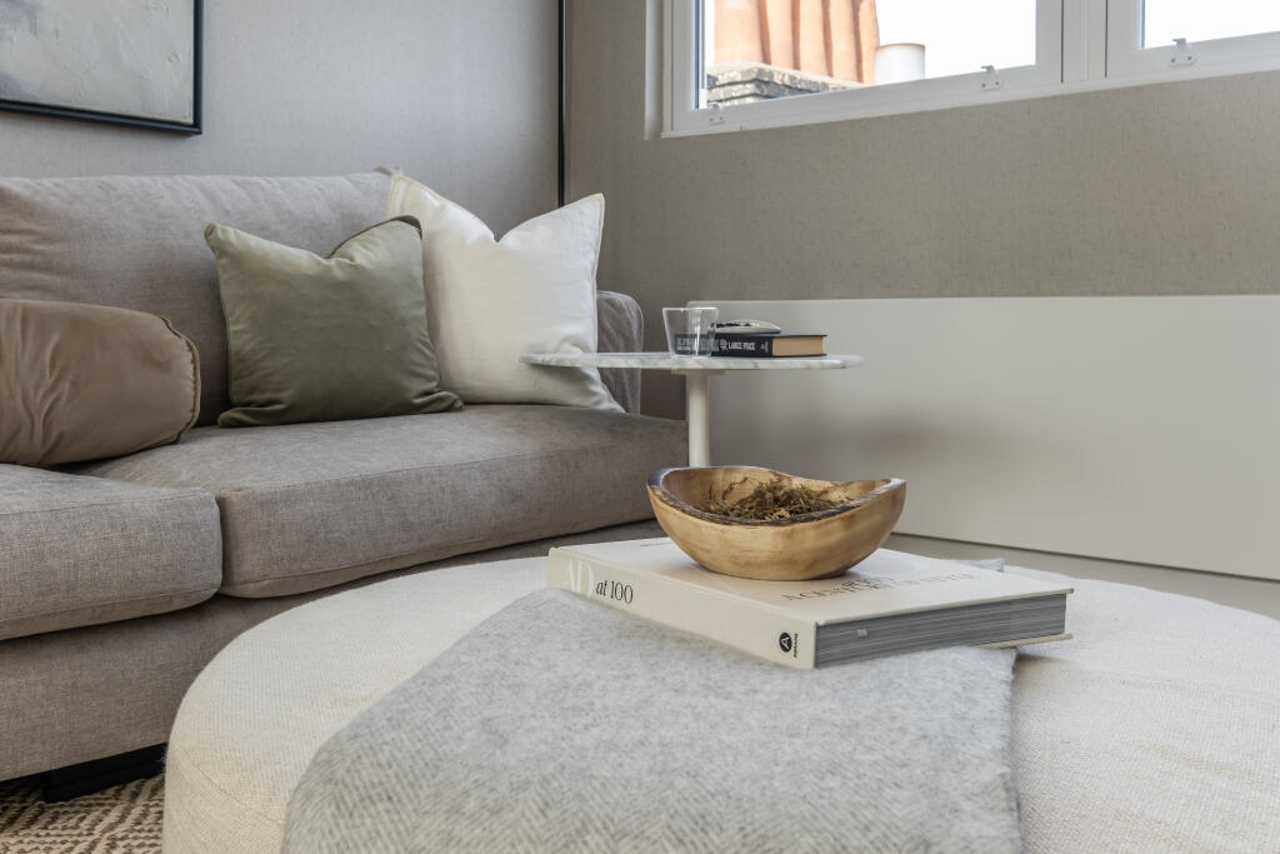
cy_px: 427
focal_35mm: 36
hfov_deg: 53.1
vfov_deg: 36.9
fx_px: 1280
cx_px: 640
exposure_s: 1/60
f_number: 8
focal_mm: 24
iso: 250
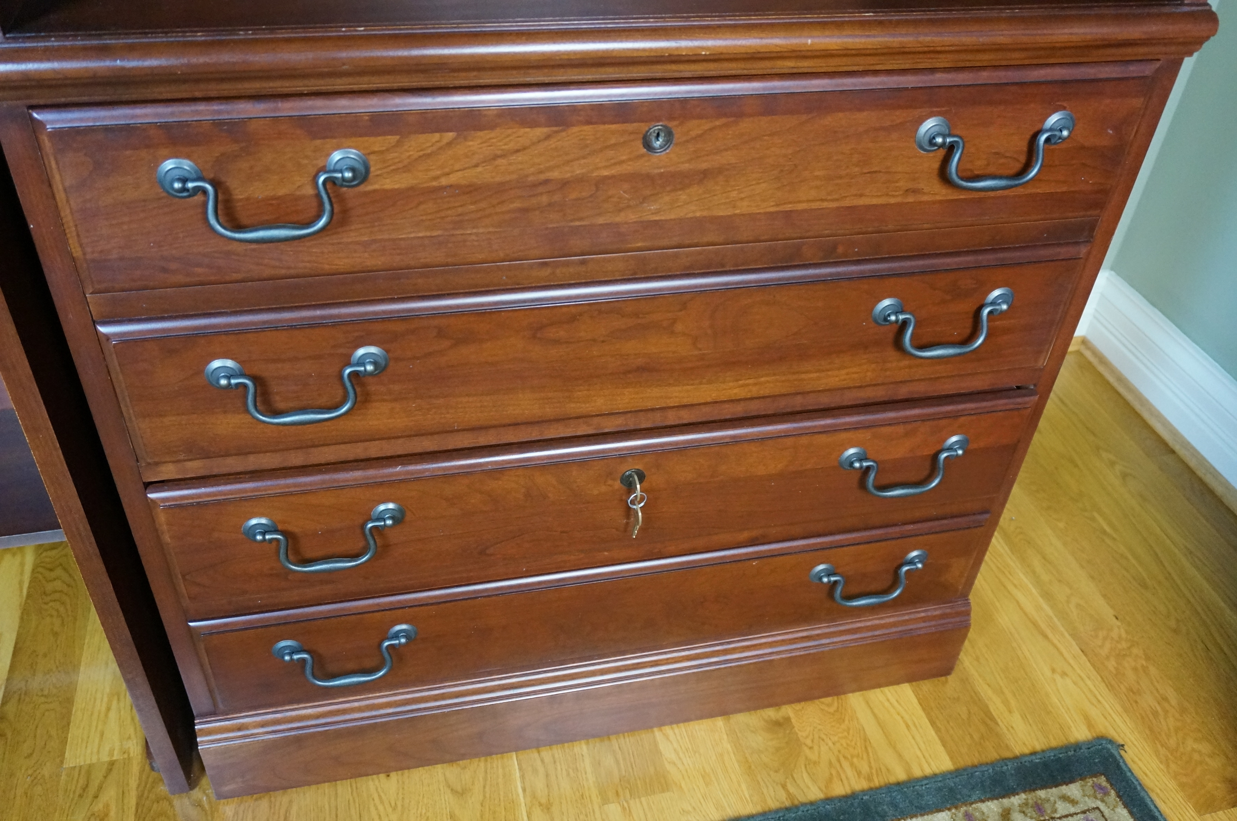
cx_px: 618
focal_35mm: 32
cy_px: 410
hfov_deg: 59.6
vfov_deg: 41.6
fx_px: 1081
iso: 3200
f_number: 4
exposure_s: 1/60
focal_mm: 21
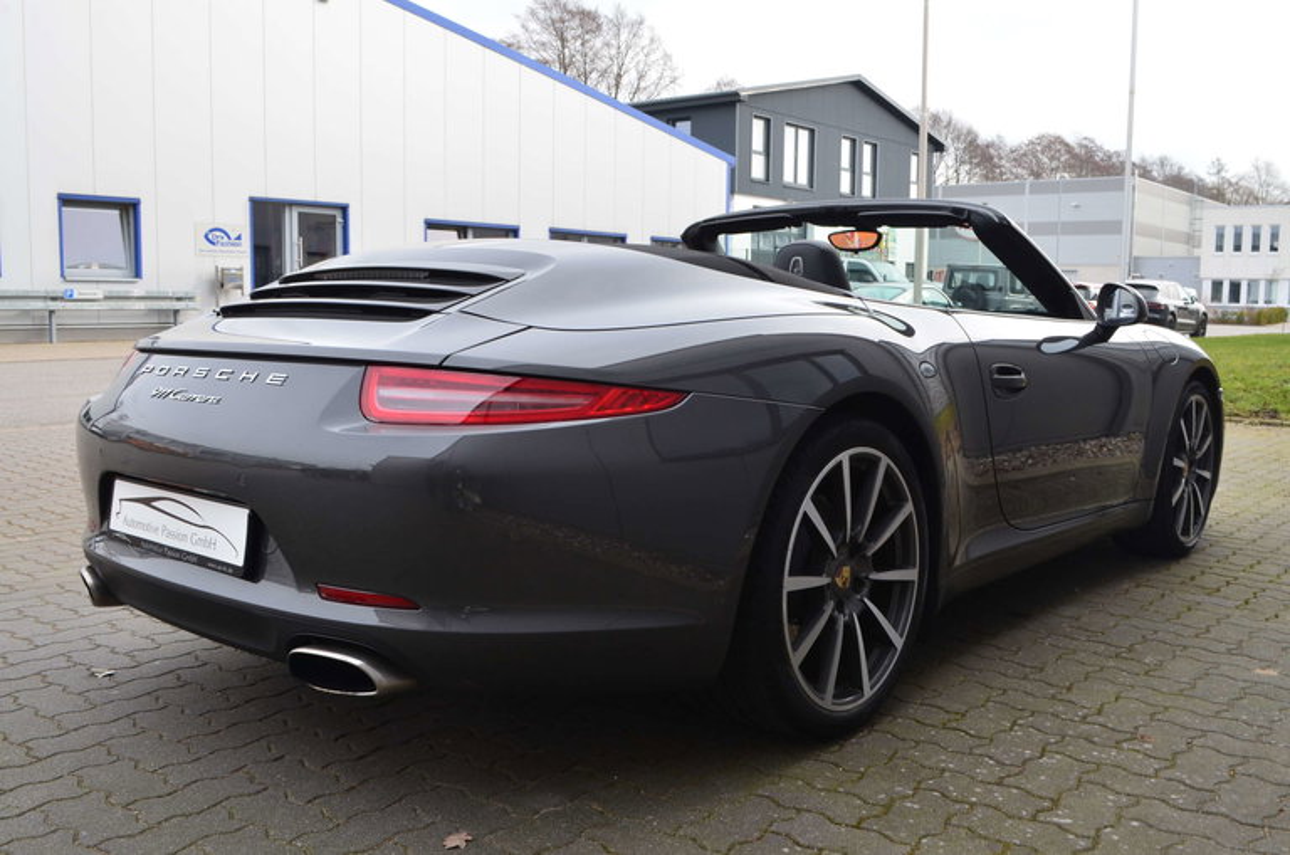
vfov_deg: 39.8
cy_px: 428
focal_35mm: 33
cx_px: 645
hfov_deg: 57.3
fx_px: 1180
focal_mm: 22
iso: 200
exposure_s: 1/60
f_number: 10
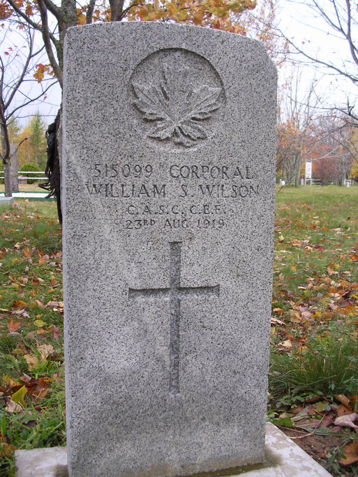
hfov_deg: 37.7
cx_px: 179
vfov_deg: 49.0
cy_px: 238
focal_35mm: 38
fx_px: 524
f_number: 2.8
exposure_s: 1/89.3
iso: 100
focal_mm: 5.8
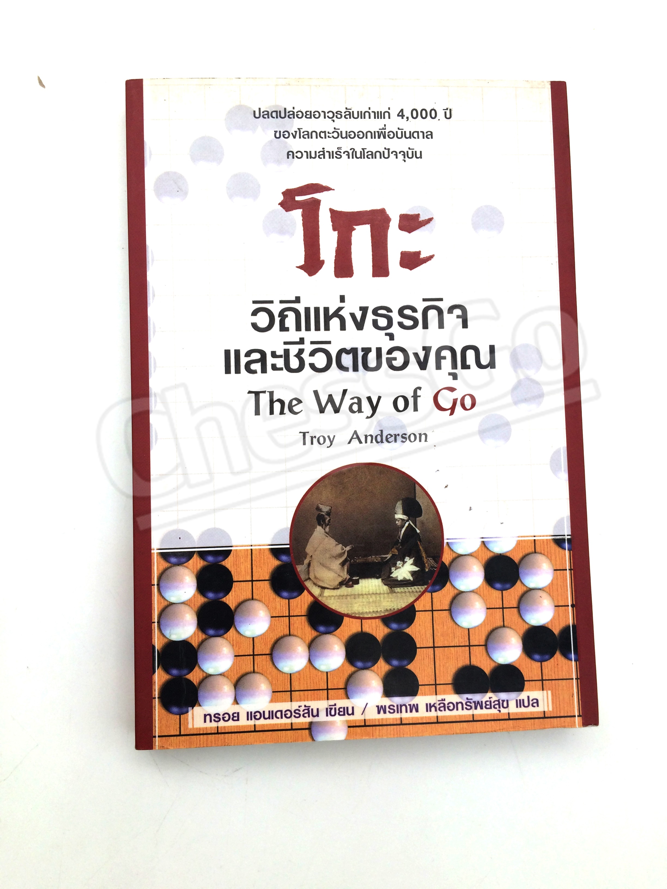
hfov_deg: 48.2
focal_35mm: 29
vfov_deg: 61.7
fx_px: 745
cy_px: 444
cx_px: 334
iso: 32
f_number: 2.2
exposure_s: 1/170
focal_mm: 4.15
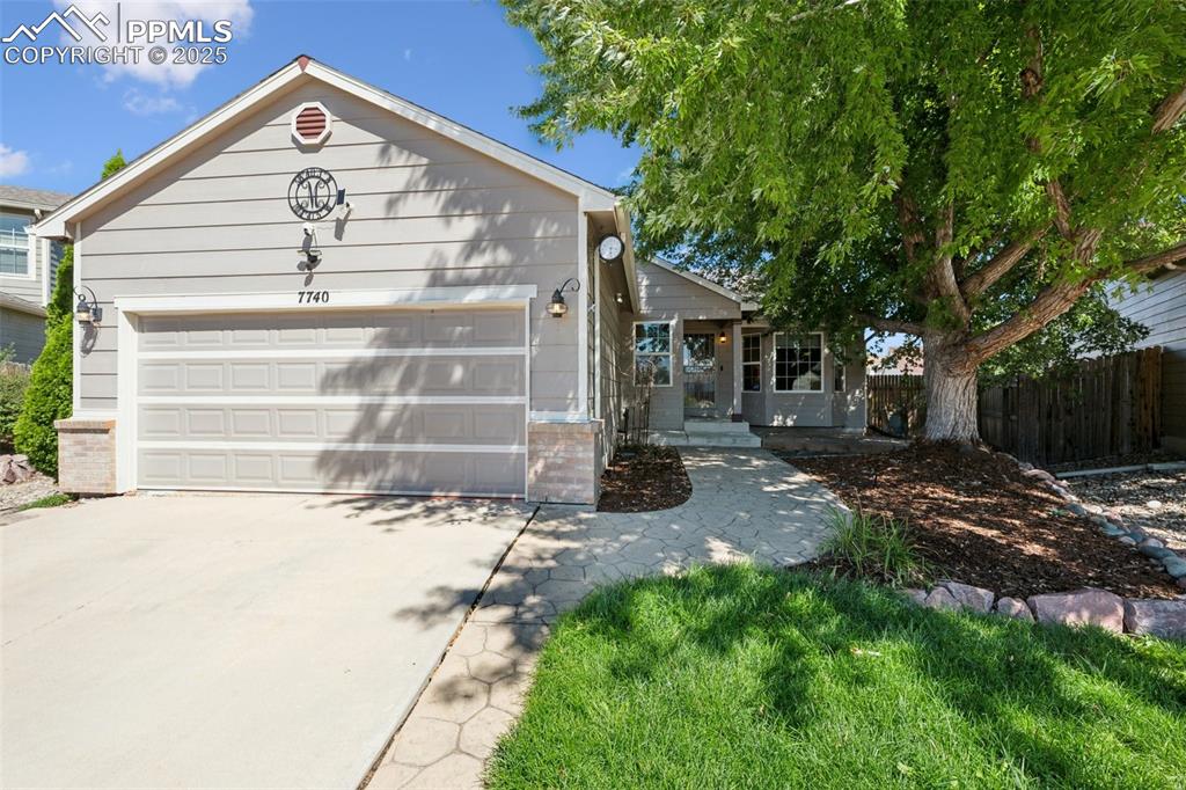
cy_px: 395
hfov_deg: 104.3
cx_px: 593
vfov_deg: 81.2
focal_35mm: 14
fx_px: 461
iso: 800
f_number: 11
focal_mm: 14
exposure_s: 1/200
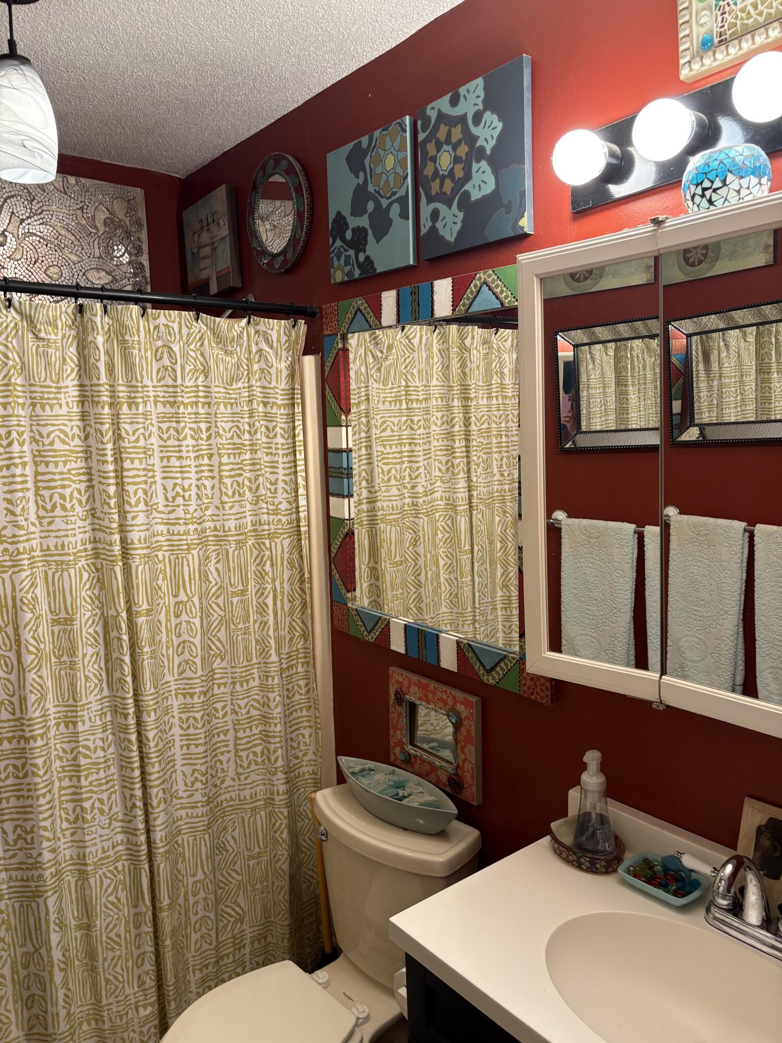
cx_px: 391
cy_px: 522
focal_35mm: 26
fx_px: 783
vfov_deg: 67.3
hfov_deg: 53.1
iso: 160
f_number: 1.6
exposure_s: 1/60
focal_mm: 5.96
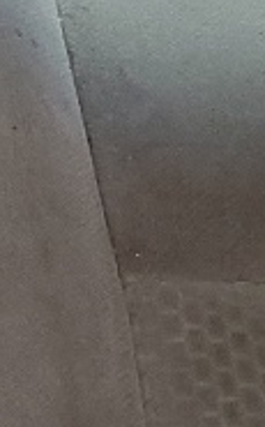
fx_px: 2773
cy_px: -192
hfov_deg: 5.1
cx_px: -627
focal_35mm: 239
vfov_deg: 8.6
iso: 94
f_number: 1.5
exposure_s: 1/27
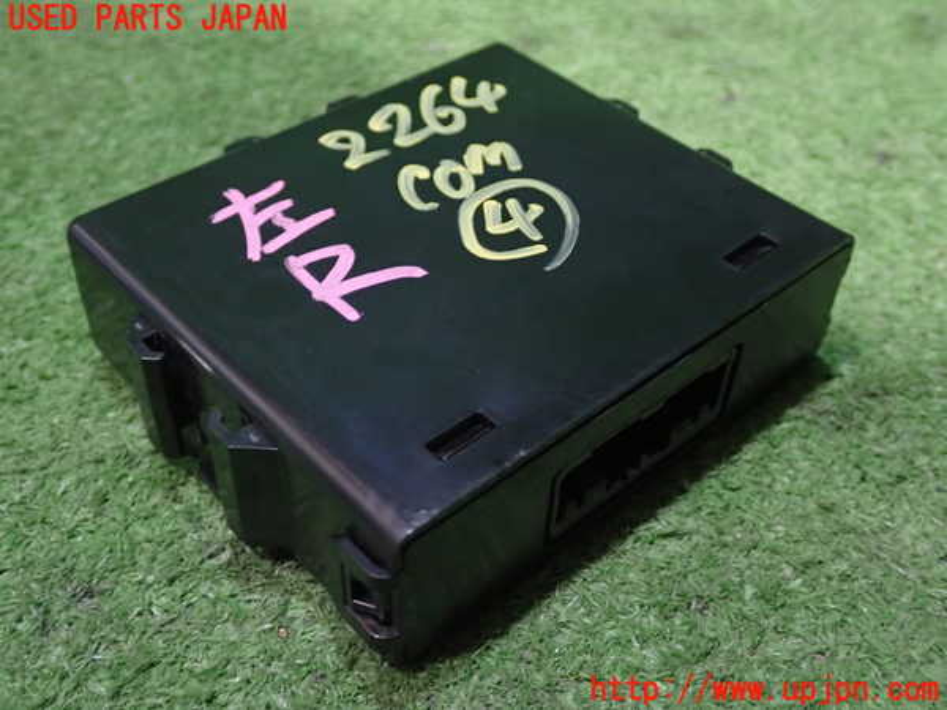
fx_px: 1122
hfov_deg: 45.8
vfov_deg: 35.1
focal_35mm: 41
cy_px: 355
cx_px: 474
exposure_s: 1/13
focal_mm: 7.31
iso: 800
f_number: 2.8
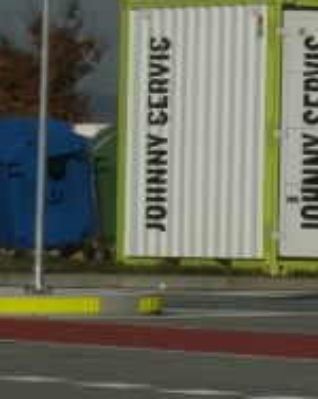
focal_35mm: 665
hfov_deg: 2.3
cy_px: 79
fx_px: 7836
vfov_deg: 2.9
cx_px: 354
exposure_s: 1/1000
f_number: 5.8
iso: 100
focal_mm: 35.34
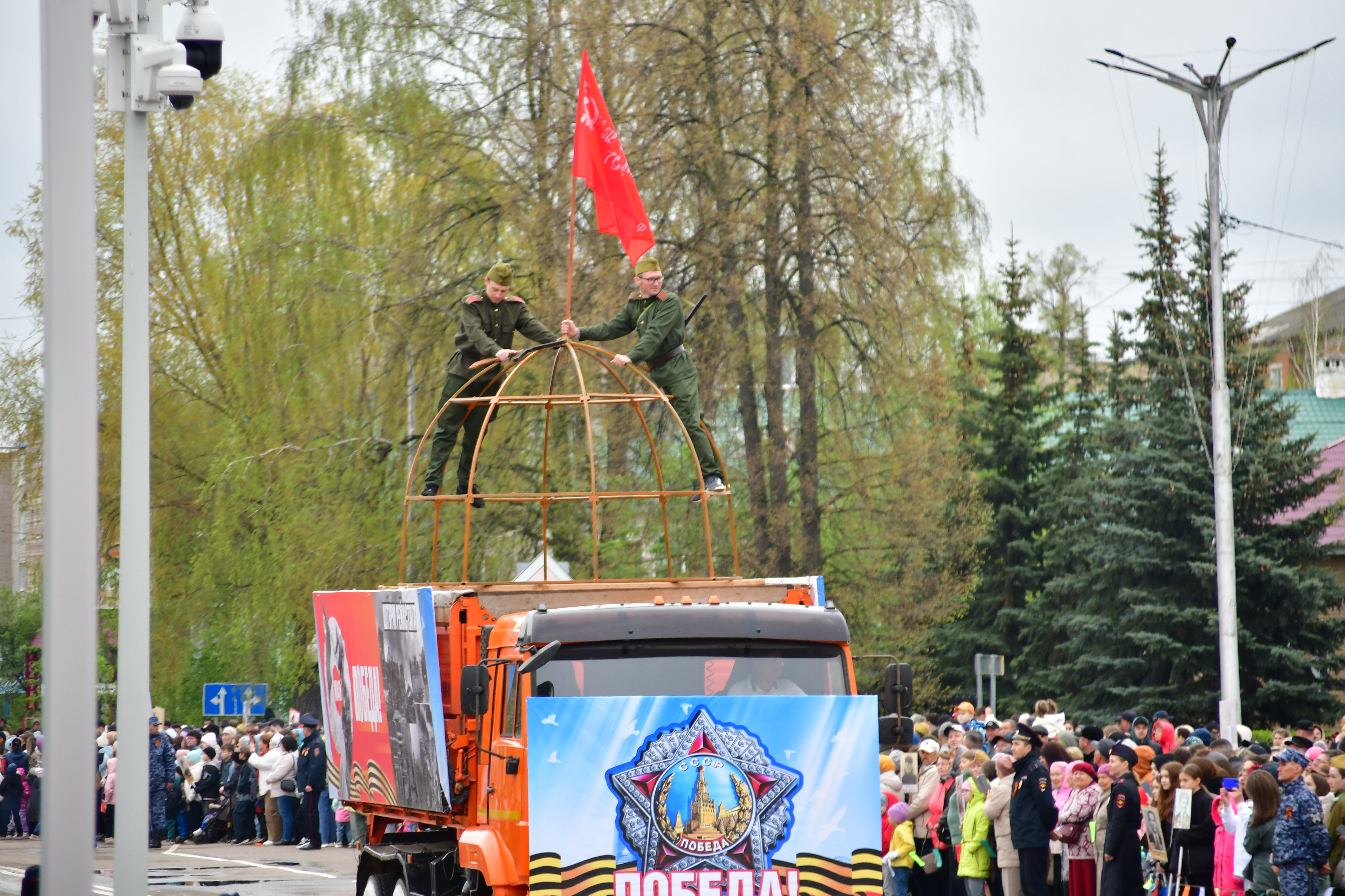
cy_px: 448
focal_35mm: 240
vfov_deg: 5.7
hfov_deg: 8.6
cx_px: 672
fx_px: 8966
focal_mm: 160
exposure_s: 1/200
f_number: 6
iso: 400
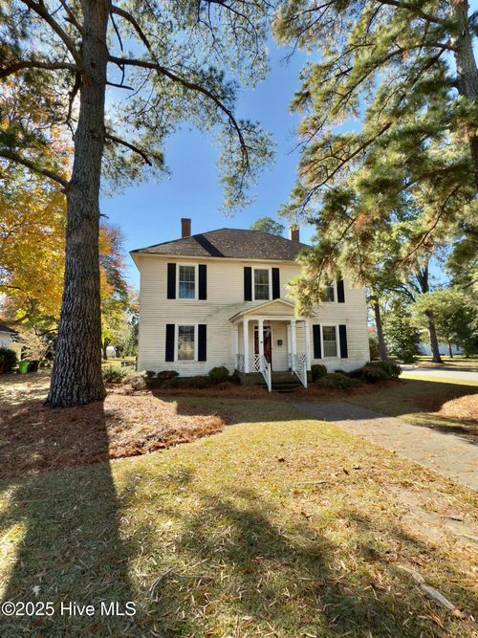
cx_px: 239
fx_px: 295
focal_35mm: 16
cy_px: 319
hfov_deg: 78.1
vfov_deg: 94.5
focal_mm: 2.22
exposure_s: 1/407
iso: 25
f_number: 2.2
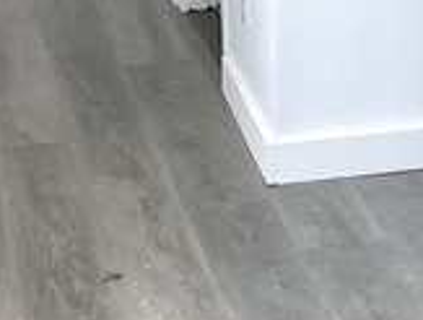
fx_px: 1996
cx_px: 490
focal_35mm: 163
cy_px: -273
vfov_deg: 8.7
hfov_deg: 11.9
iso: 40
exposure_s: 1/169
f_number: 1.5
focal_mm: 5.7
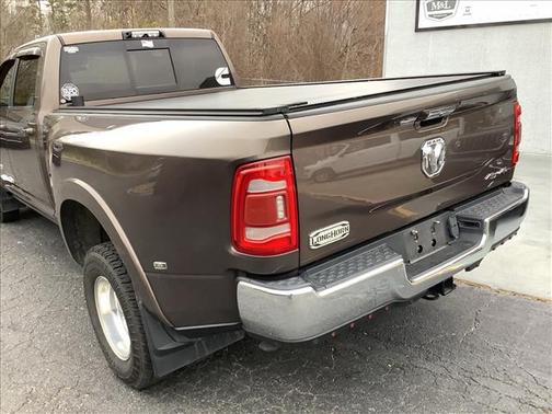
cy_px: 207
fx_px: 494
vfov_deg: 45.4
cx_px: 276
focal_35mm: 31
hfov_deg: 58.4
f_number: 2.4
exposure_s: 1/50
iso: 100
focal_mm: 3.3
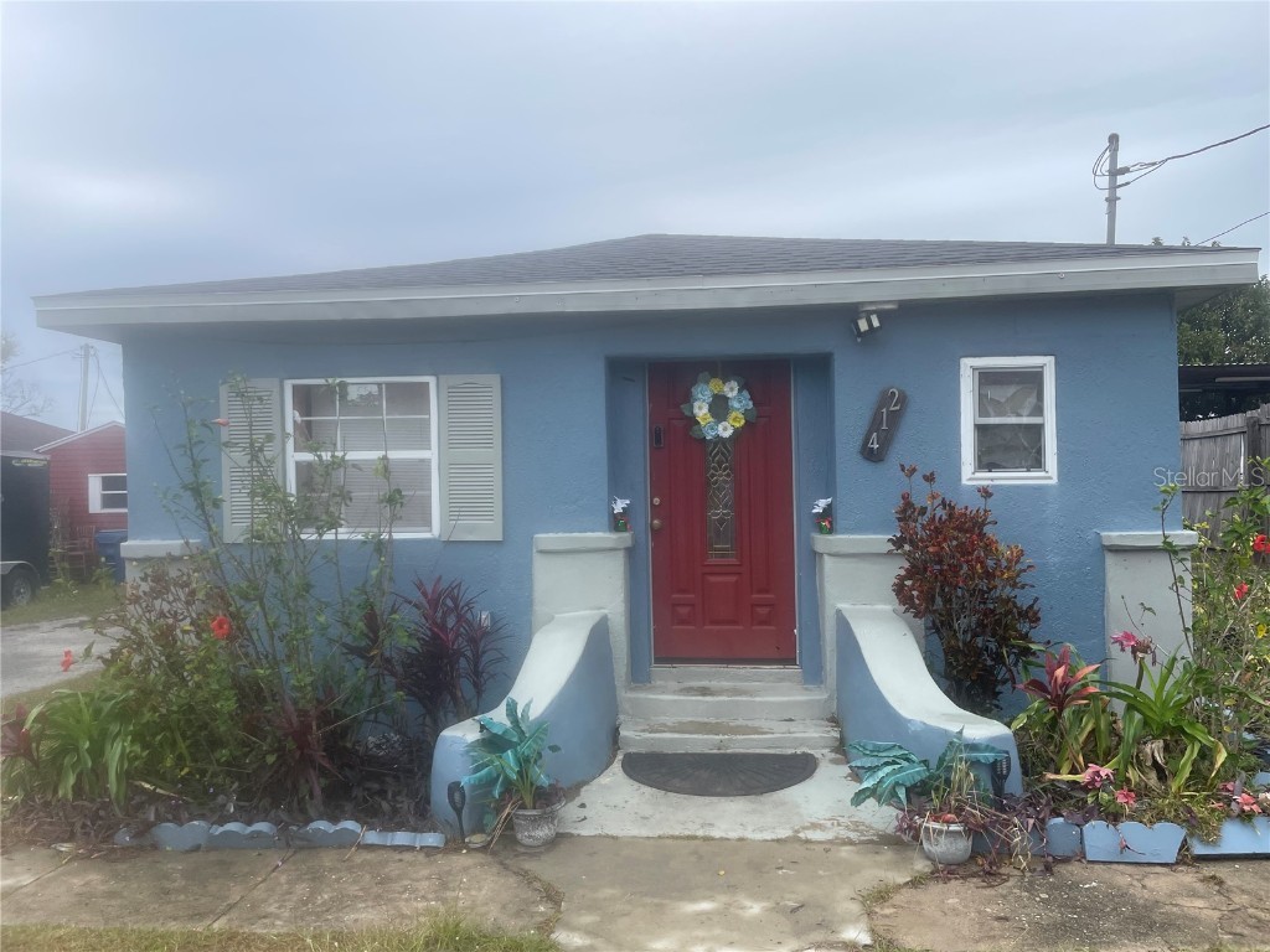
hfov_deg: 67.3
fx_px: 954
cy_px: 476
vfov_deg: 53.1
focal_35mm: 26
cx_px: 635
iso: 32
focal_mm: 4.2
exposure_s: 1/662
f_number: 1.6
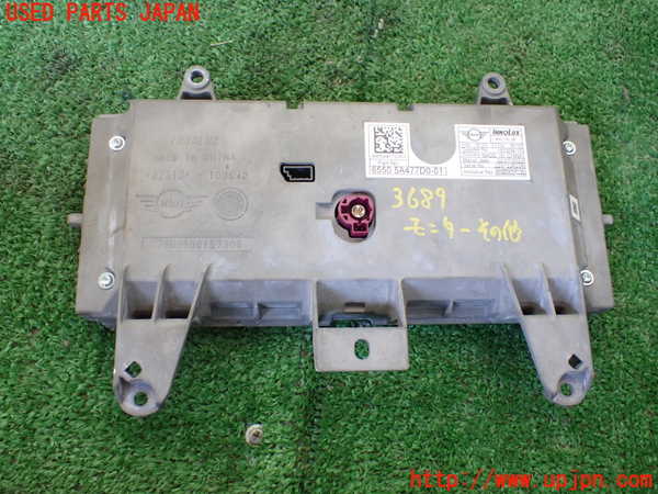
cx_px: 329
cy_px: 247
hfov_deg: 60.0
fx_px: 570
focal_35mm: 30
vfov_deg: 46.8
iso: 800
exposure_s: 1/60
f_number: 2.3
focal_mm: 5.4
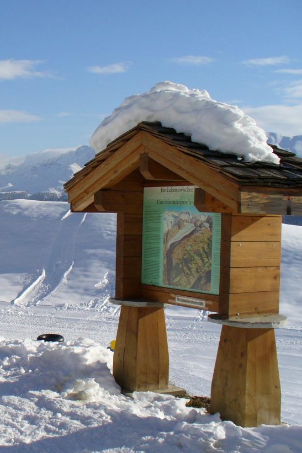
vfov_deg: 33.4
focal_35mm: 60
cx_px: -19
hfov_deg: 21.6
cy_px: 231
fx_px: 755
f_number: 5.6
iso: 80
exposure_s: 1/500
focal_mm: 6.1
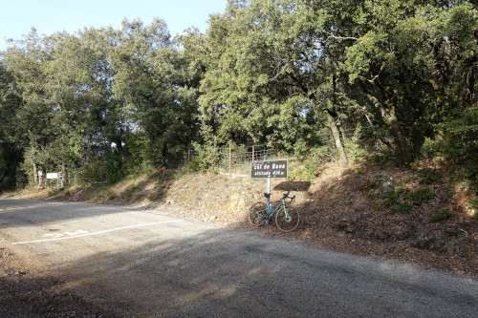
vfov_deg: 53.1
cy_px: 159
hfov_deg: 73.8
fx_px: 319
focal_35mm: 24
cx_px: 239
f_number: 5.6
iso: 125
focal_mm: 8.8
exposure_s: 1/100
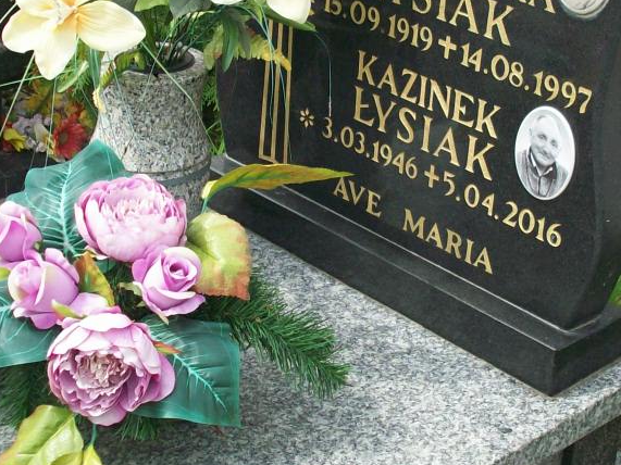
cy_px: 179
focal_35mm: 83
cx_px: 325
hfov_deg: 23.6
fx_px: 1489
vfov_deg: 17.7
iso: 80
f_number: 2.8
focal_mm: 6.2
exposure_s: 1/709
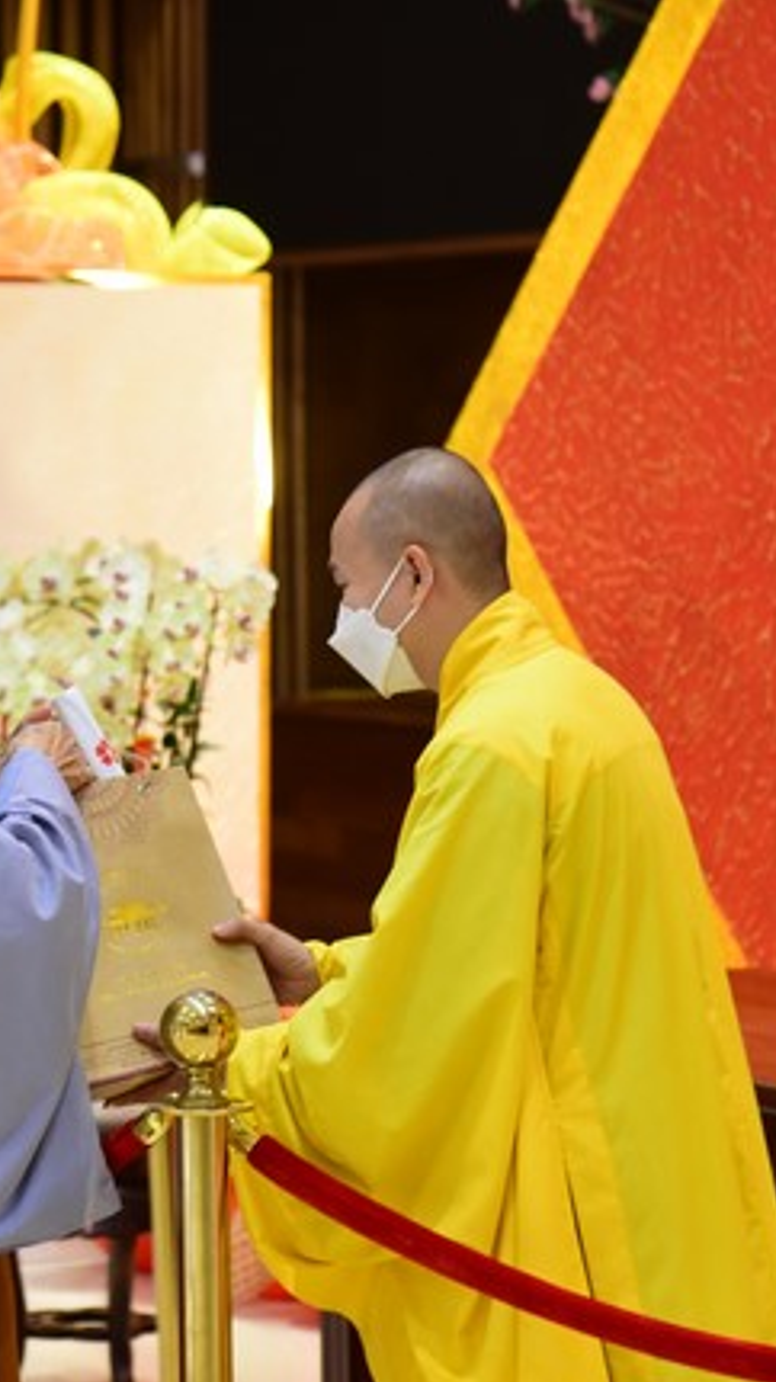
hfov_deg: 8.9
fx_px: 4982
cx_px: 90
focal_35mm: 136
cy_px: 693
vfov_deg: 15.8
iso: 2500
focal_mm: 86
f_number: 4.5
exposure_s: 1/125
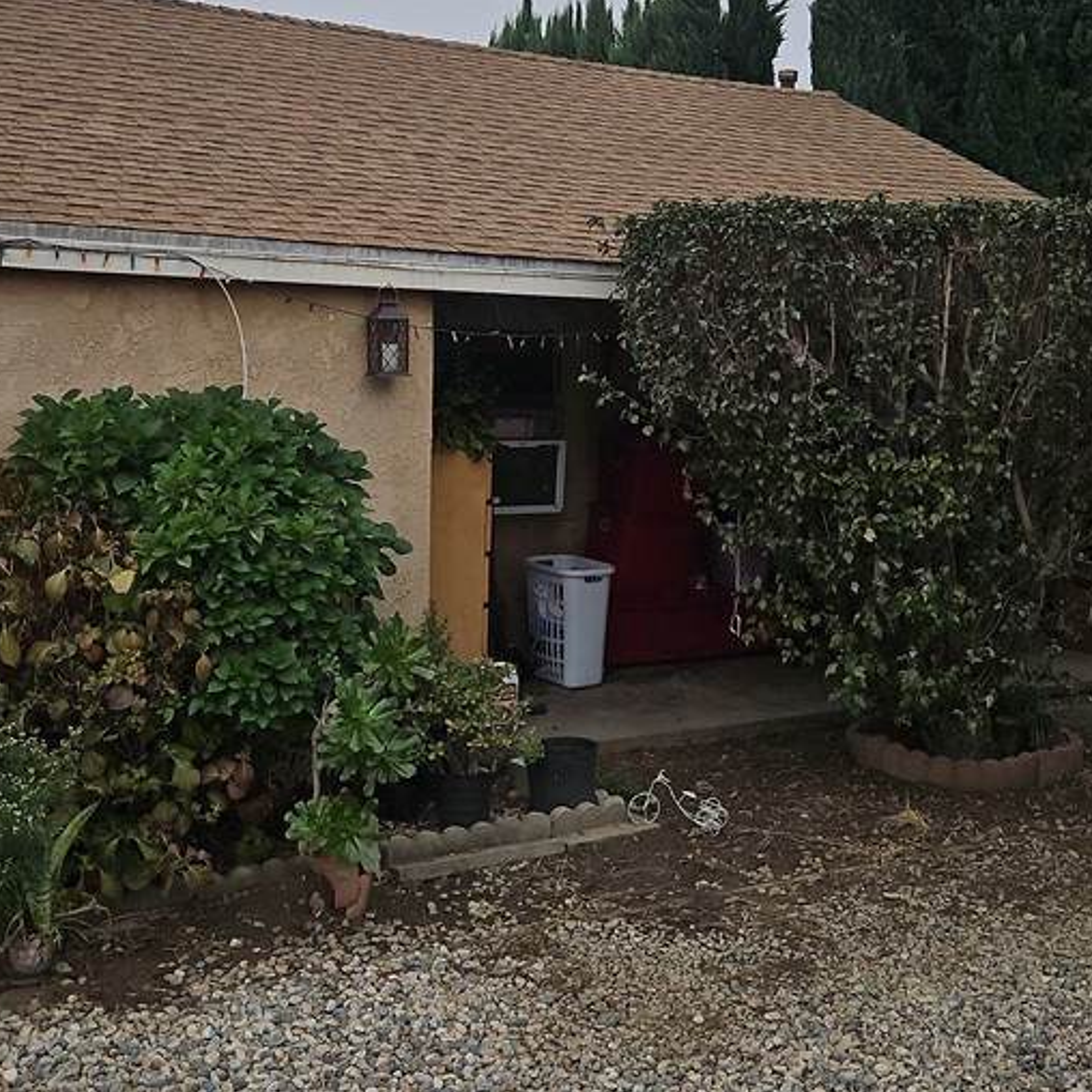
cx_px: 619
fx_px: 1463
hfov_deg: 40.8
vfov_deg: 40.8
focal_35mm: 41
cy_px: 443
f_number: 1.8
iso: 50
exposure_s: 1/1765
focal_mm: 5.4
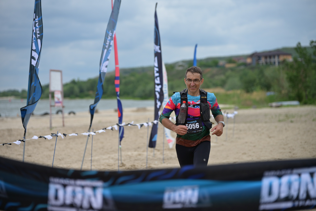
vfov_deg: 13.3
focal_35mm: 103
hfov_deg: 19.8
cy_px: 106
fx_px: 904
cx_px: 158
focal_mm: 103
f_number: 2.7
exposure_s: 1/1600
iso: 100
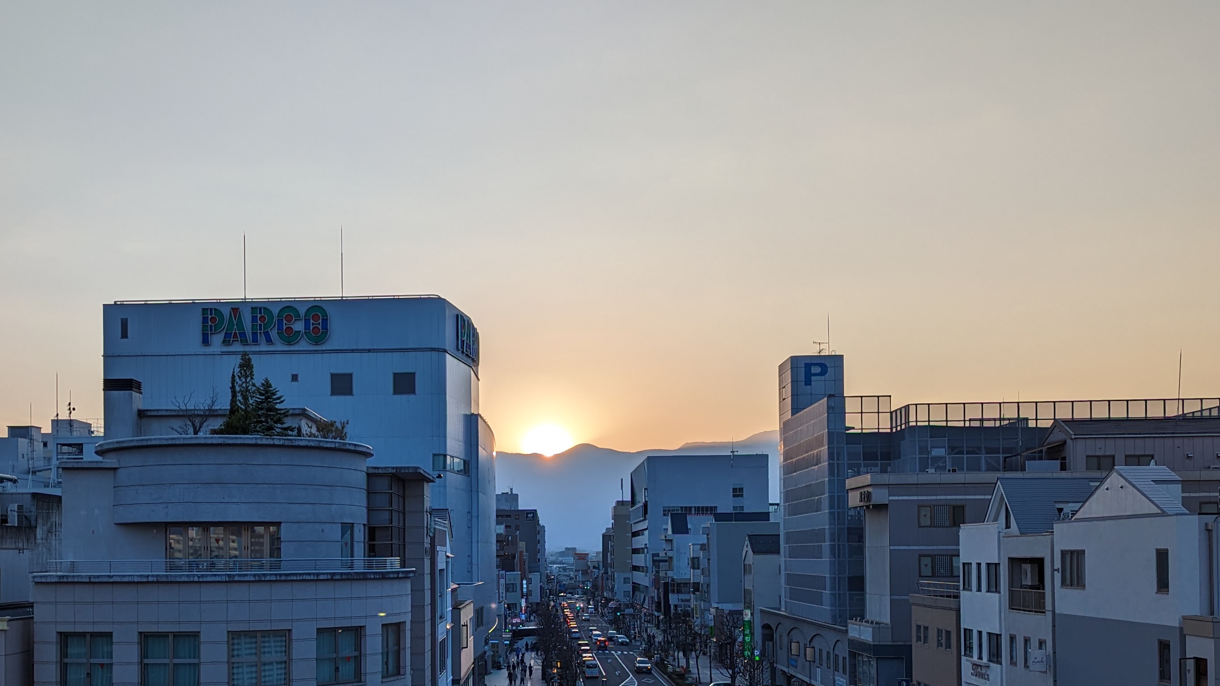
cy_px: 536
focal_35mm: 39
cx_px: 471
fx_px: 1262
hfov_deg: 51.2
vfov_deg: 29.8
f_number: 1.85
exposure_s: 1/3534
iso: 37
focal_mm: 6.81
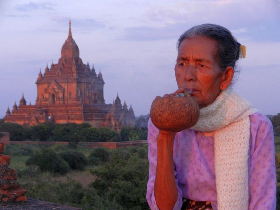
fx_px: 736
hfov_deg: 21.5
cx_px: 140
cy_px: 105
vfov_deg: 16.2
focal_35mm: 91
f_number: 4.9
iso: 160
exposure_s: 1/100
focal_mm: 16.3
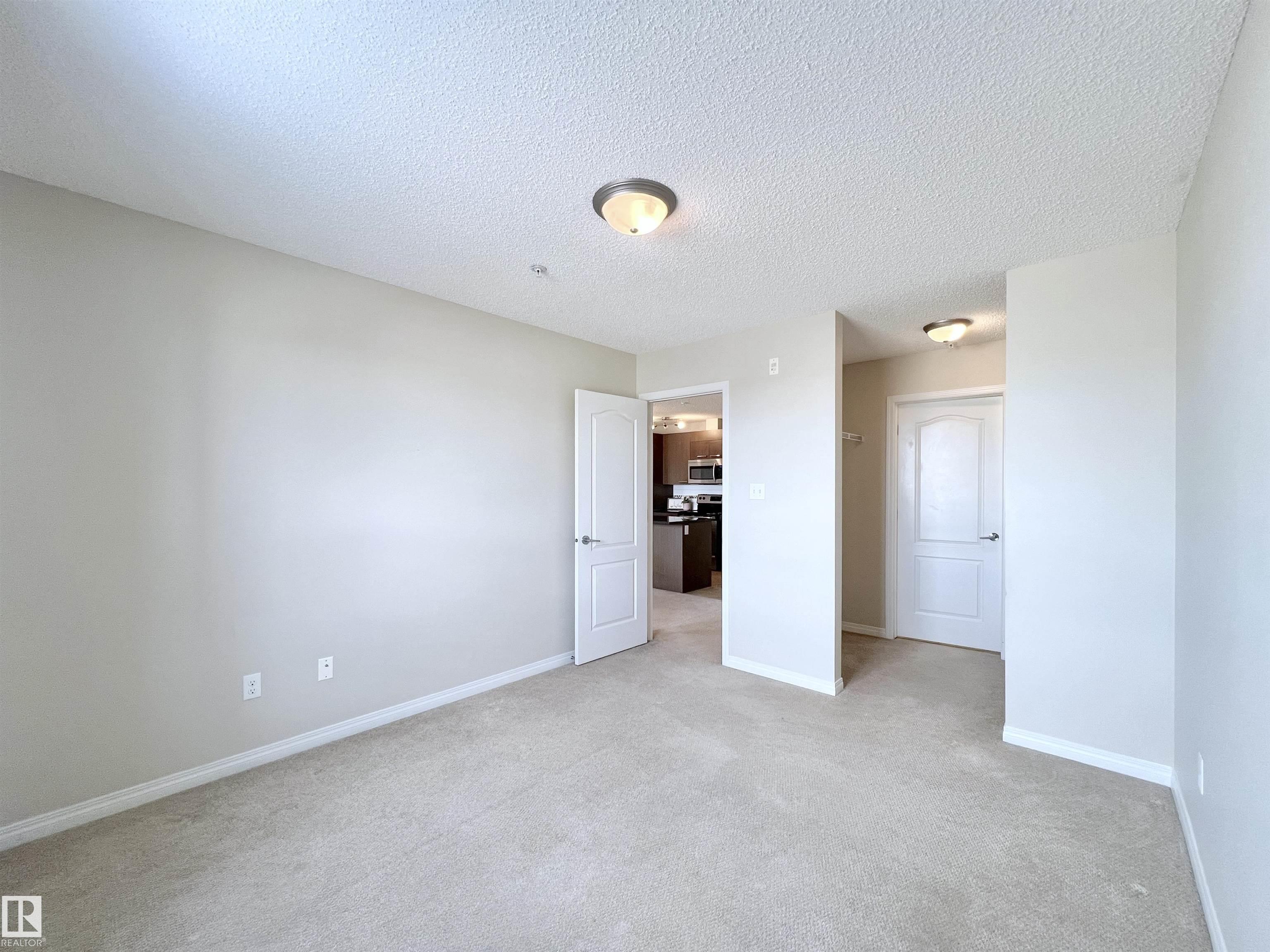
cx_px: 635
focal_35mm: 13
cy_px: 476
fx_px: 477
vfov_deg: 89.9
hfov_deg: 106.2
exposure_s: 1/120
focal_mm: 1.57
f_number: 1.8
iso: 100
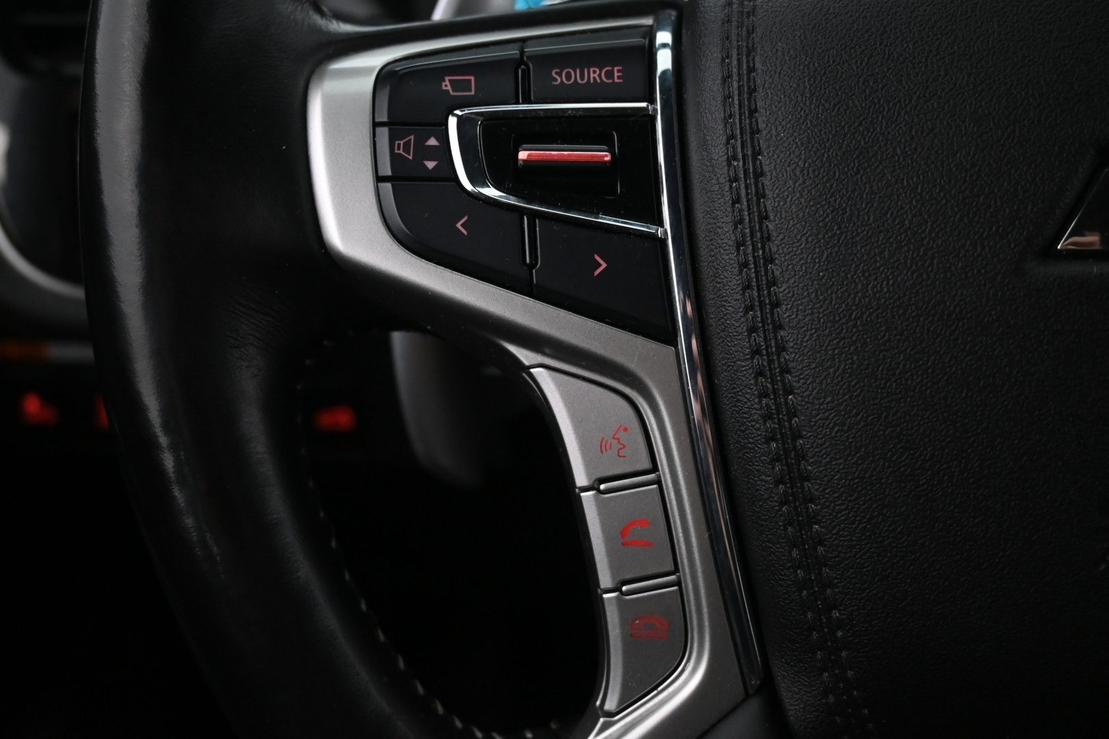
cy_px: 370
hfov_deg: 51.3
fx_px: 1155
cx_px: 554
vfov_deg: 35.5
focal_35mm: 38
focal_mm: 25
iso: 2500
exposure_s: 1/40
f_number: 4.2
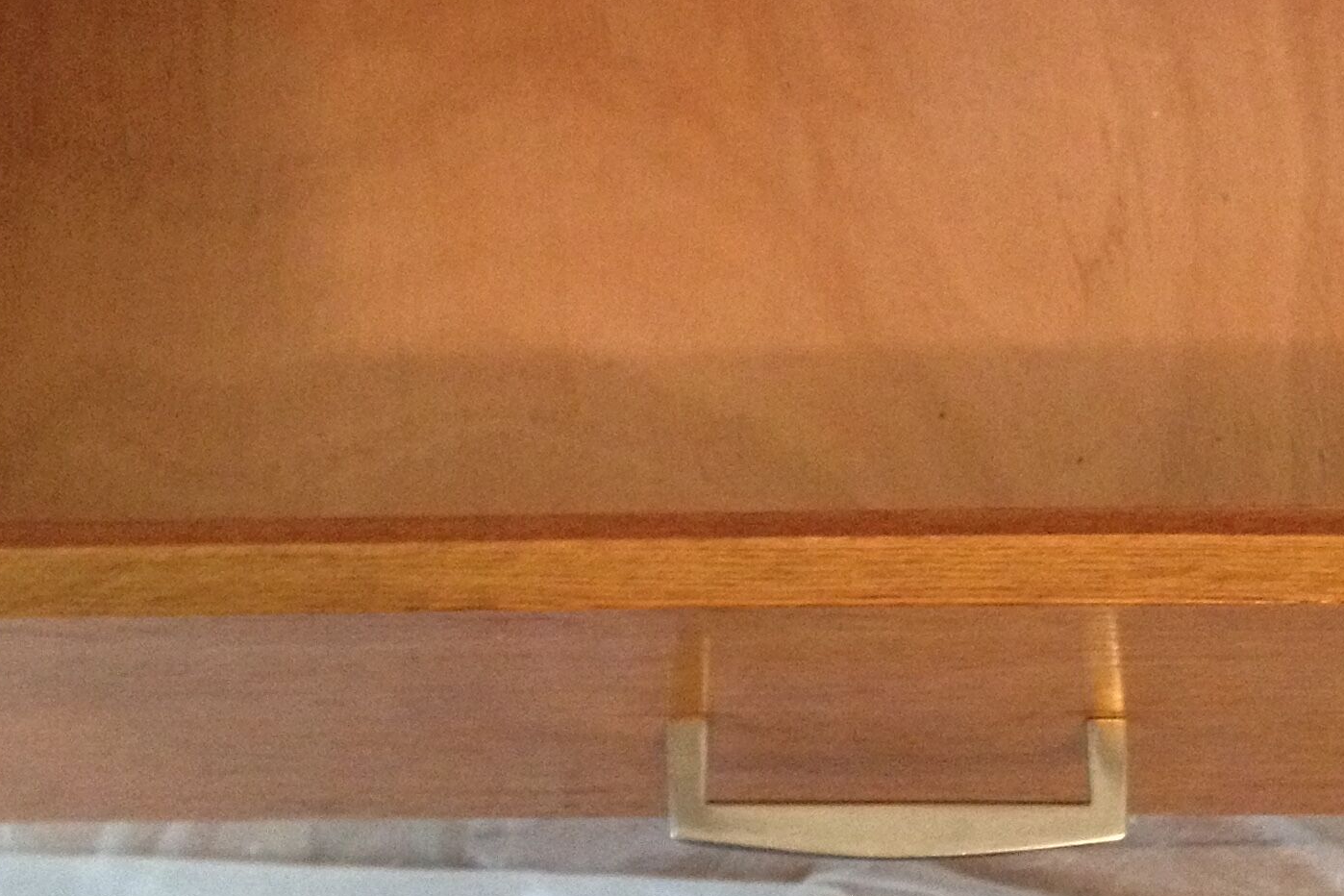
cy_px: -83
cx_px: 825
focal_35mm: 85
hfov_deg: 23.9
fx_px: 3173
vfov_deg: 15.6
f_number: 2.4
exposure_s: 1/17
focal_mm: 4.28
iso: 320
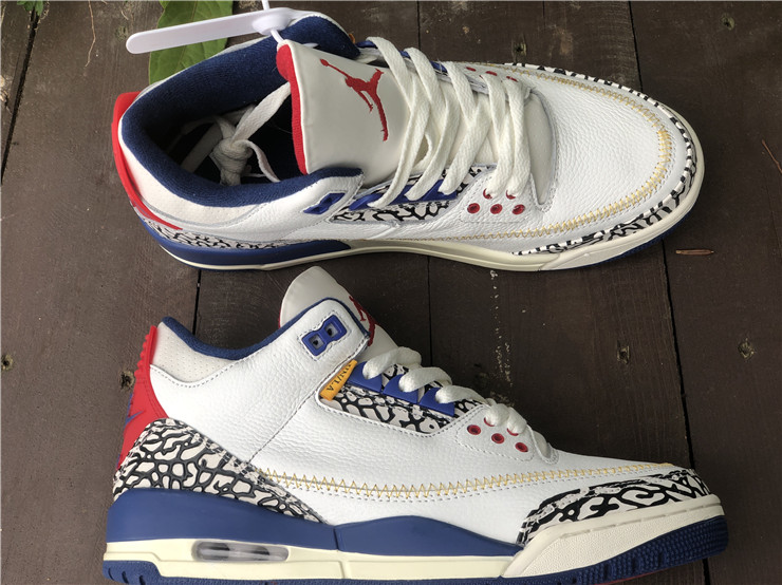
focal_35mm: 52
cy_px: 292
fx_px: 1174
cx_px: 391
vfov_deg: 28.0
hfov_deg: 36.8
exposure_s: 1/128
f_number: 2.4
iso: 16
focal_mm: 6
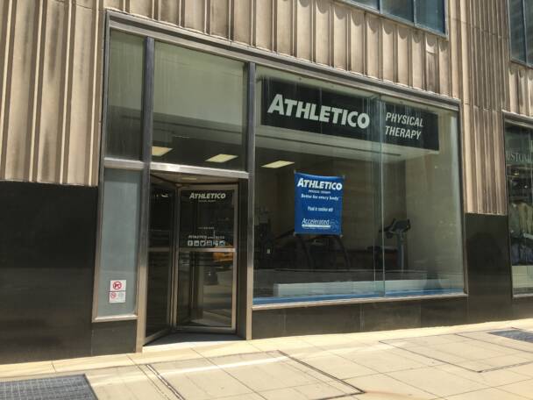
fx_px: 447
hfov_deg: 61.7
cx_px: 266
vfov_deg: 48.2
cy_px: 200
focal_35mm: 29
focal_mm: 4.15
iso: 25
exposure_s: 1/916
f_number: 2.2
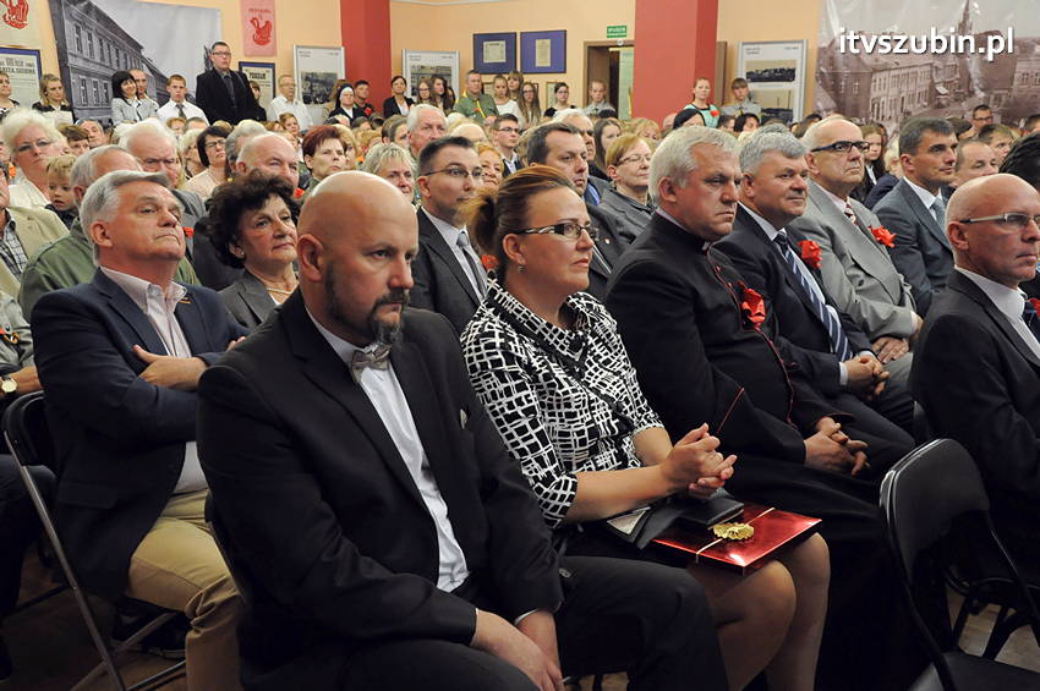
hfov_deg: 51.3
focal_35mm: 38
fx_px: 1082
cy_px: 346
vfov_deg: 35.4
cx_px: 520
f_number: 5.6
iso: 2500
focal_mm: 25
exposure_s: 1/80
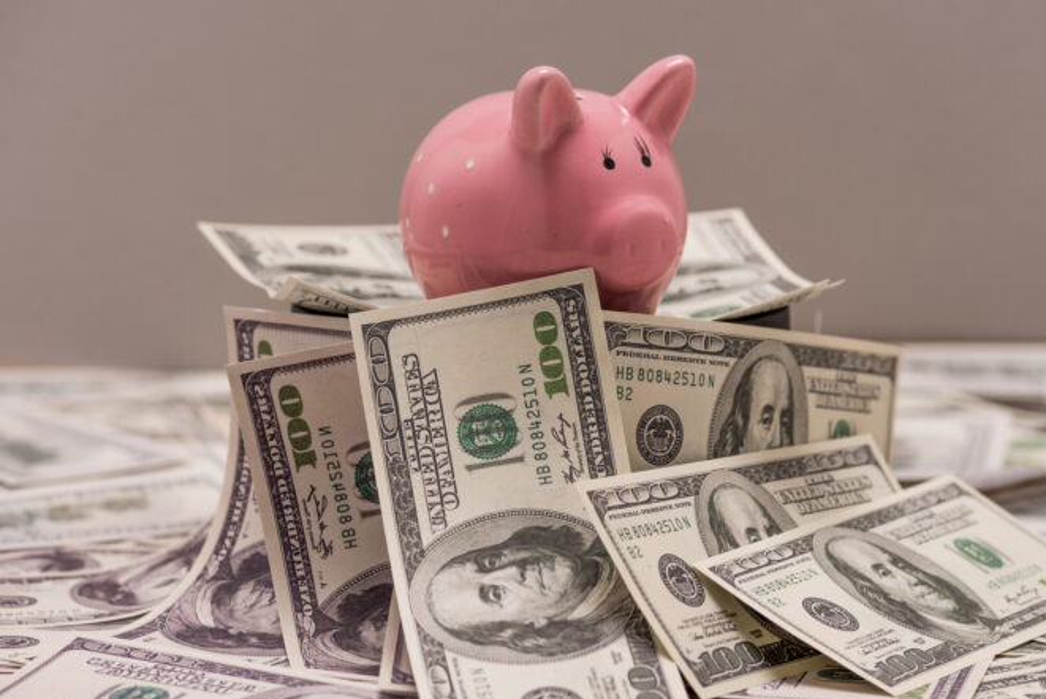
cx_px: 582
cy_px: 355
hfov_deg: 16.8
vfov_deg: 11.3
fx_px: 3548
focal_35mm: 122
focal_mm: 105
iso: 320
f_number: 8
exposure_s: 1/125
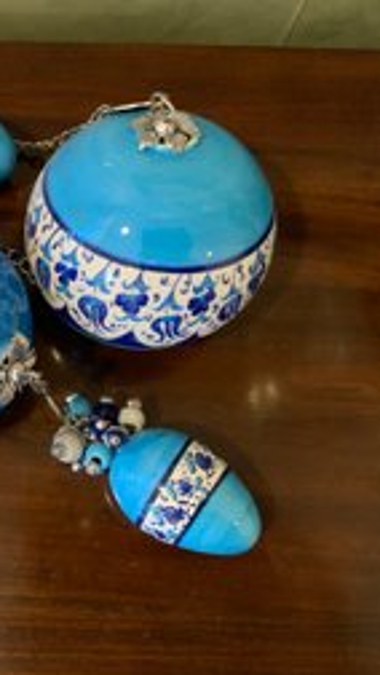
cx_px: -20
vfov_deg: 47.3
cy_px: 339
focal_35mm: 43
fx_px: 769
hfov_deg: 26.0
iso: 250
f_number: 1.8
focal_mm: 3
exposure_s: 1/60
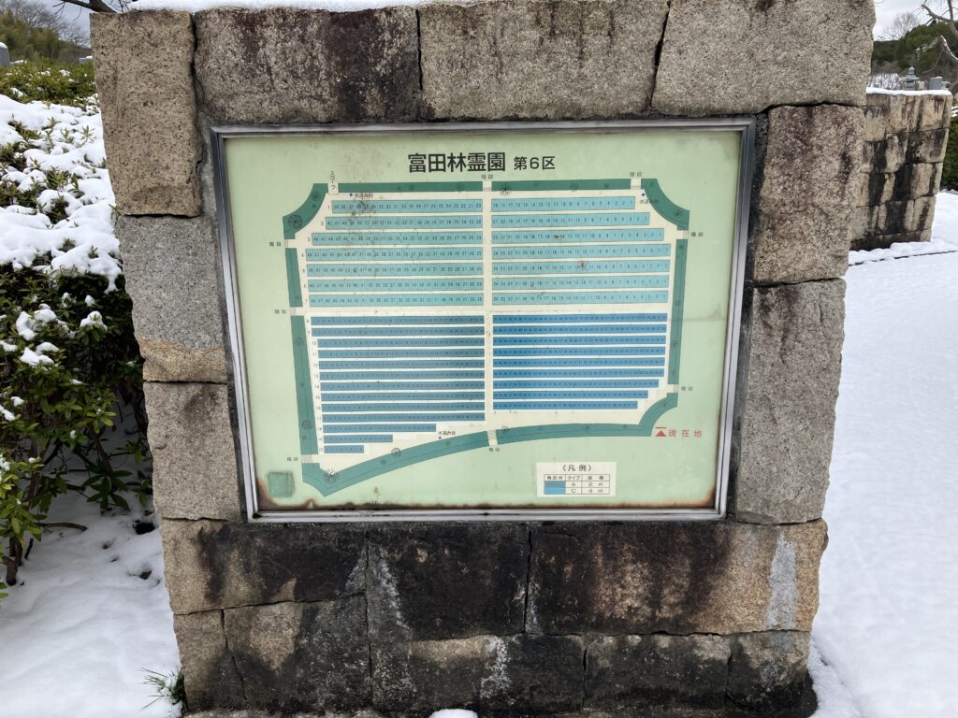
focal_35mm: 28
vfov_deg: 49.7
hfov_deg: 63.4
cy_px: 359
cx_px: 479
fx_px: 775
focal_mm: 3.99
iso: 32
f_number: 1.8
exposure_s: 1/1033
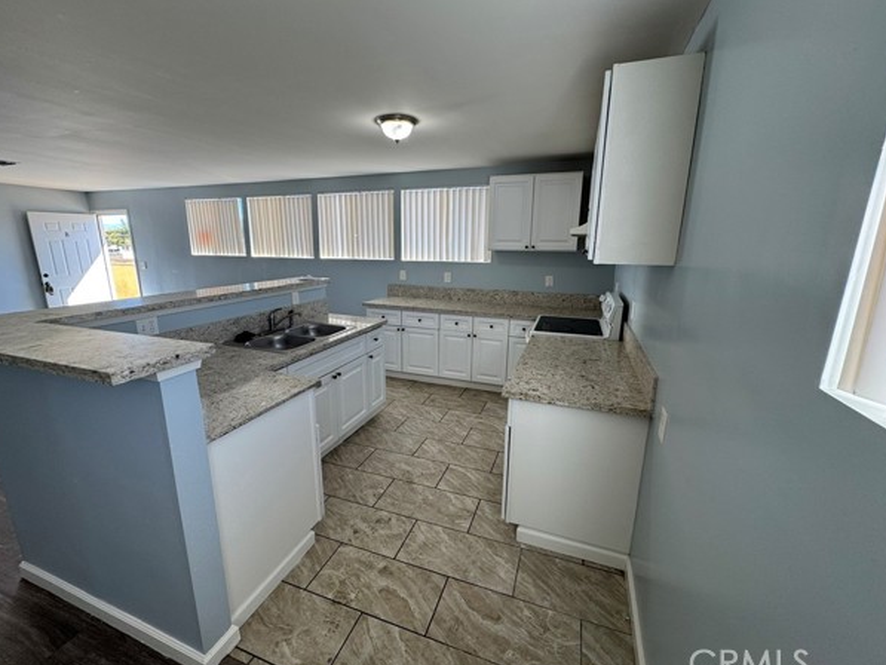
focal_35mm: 15
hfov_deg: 98.1
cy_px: 328
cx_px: 433
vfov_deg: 81.8
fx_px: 384
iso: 64
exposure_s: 1/120
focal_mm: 2.22
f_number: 2.2
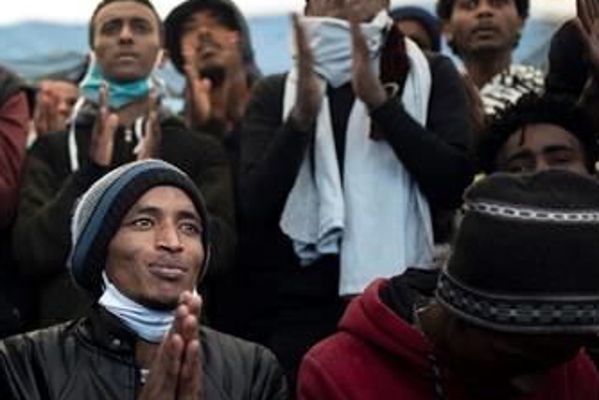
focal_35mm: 68
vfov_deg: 20.0
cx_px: 143
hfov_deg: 29.1
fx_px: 1132
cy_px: 261
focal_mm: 35
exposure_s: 1/160
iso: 125
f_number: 1.8
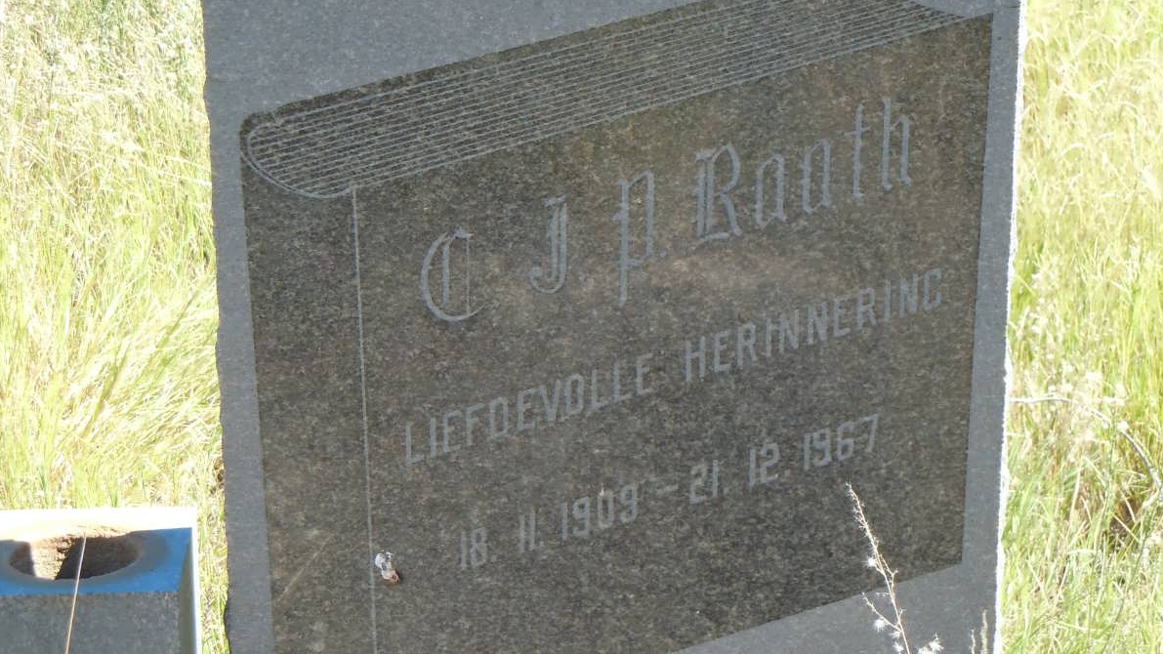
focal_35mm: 112
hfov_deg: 19.1
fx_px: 3454
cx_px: 579
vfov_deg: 10.8
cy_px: 289
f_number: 4.5
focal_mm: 18.3
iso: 200
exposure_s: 1/200
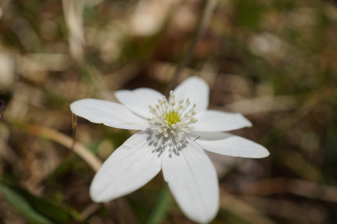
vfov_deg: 29.8
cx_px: 168
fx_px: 421
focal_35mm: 45
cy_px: 112
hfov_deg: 43.6
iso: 100
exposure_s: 1/800
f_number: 8
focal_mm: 30
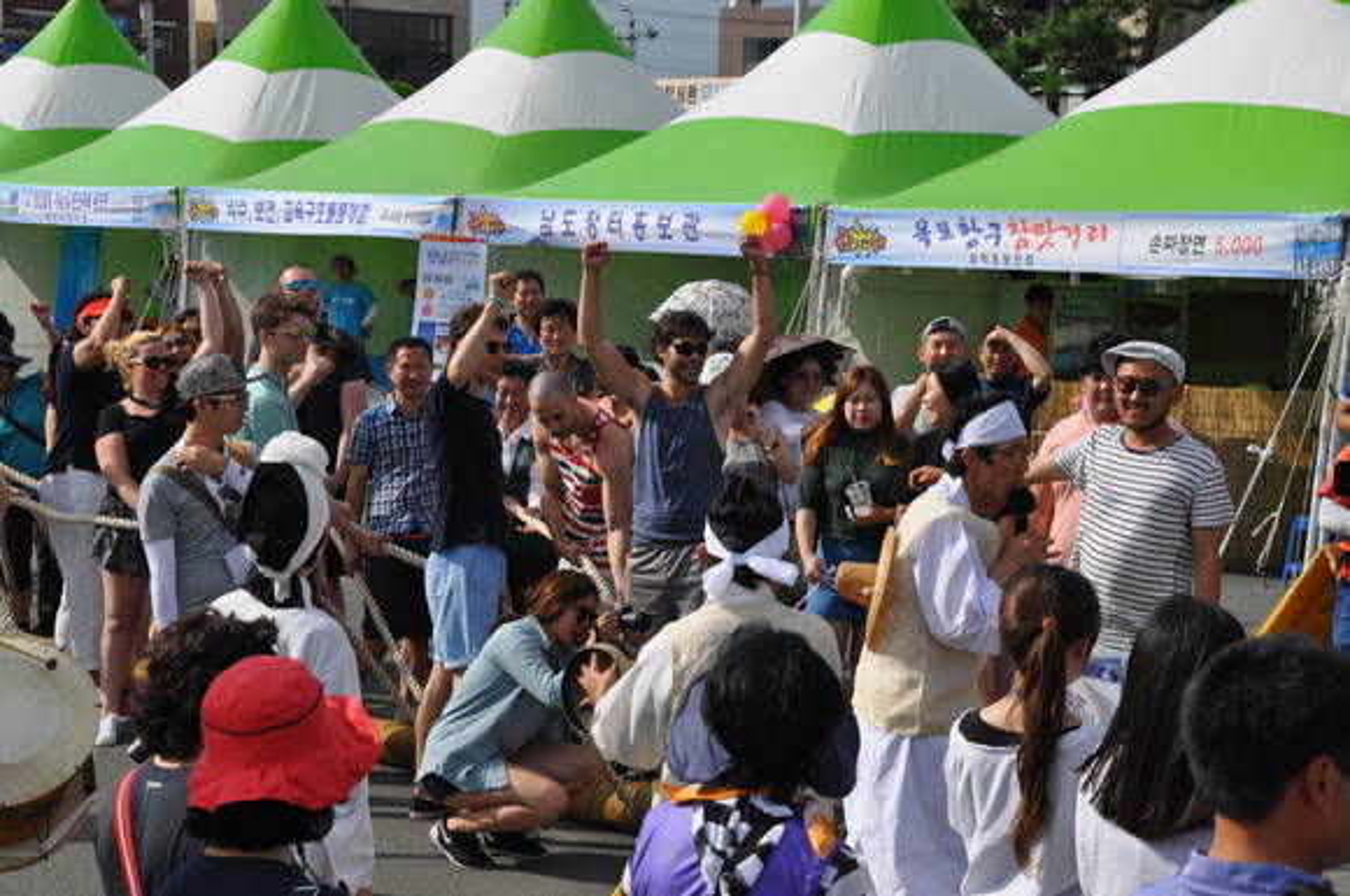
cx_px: 675
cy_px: 448
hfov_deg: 22.7
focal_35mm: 90
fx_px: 3370
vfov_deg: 15.1
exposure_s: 1/2000
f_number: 8
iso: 400
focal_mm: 60
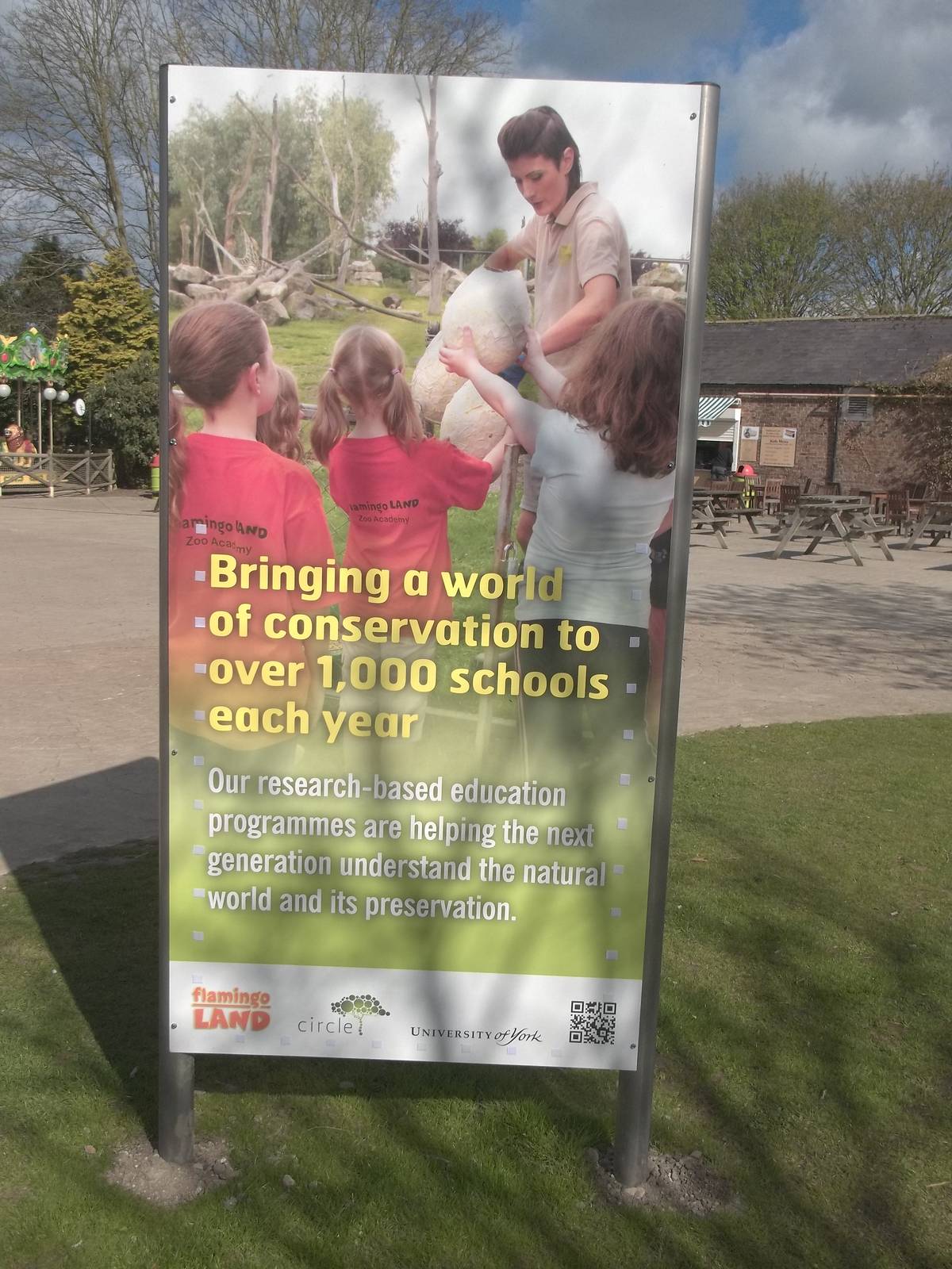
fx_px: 1210
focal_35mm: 33
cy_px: 634
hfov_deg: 42.9
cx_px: 476
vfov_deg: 55.4
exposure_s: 1/250
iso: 80
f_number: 8
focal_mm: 5.9
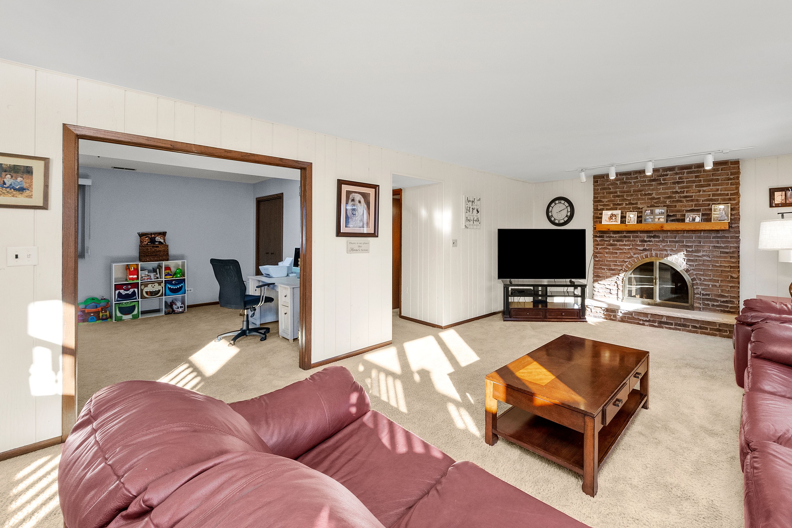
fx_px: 330
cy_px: 235
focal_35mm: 15
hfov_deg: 99.4
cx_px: 463
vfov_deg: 77.1
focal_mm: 12
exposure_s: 1/20
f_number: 13
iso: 2000
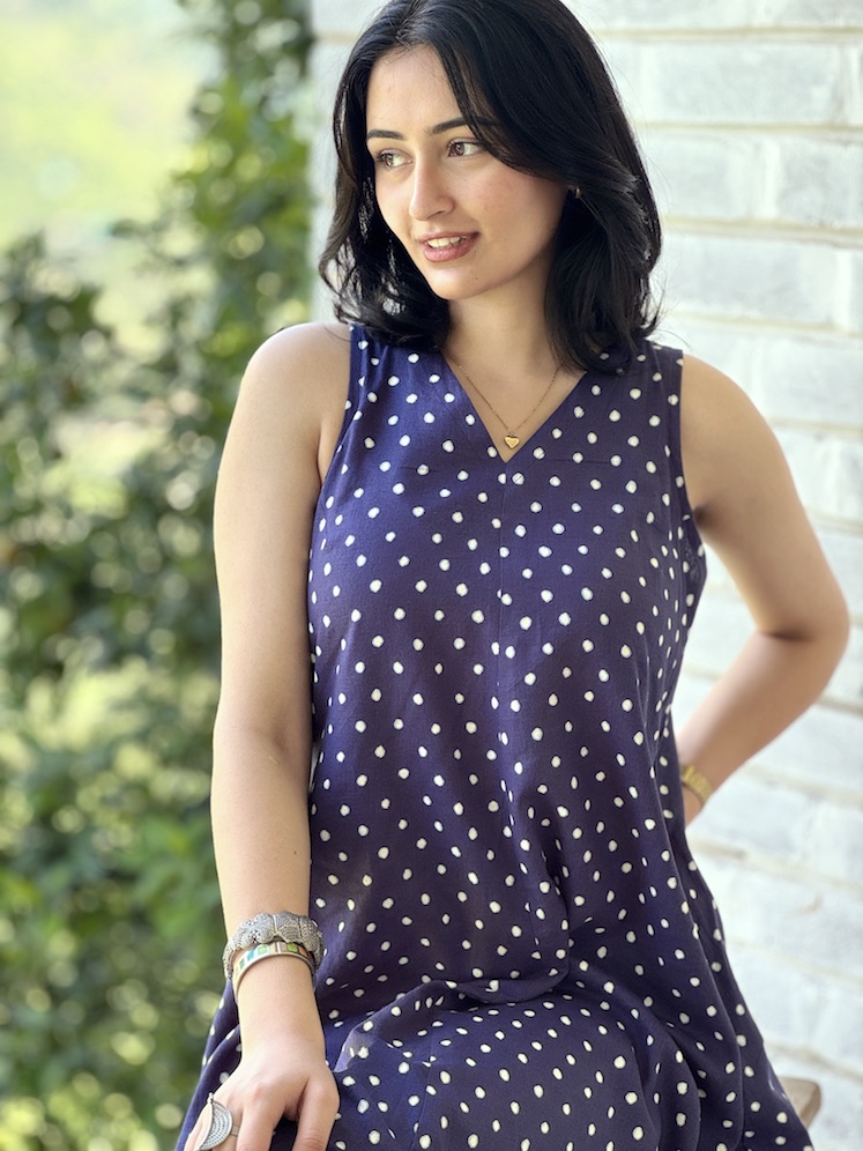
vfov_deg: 25.3
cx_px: 432
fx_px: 2560
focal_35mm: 77
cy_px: 576
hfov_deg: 19.1
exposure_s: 1/99
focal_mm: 9
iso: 32
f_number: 2.8
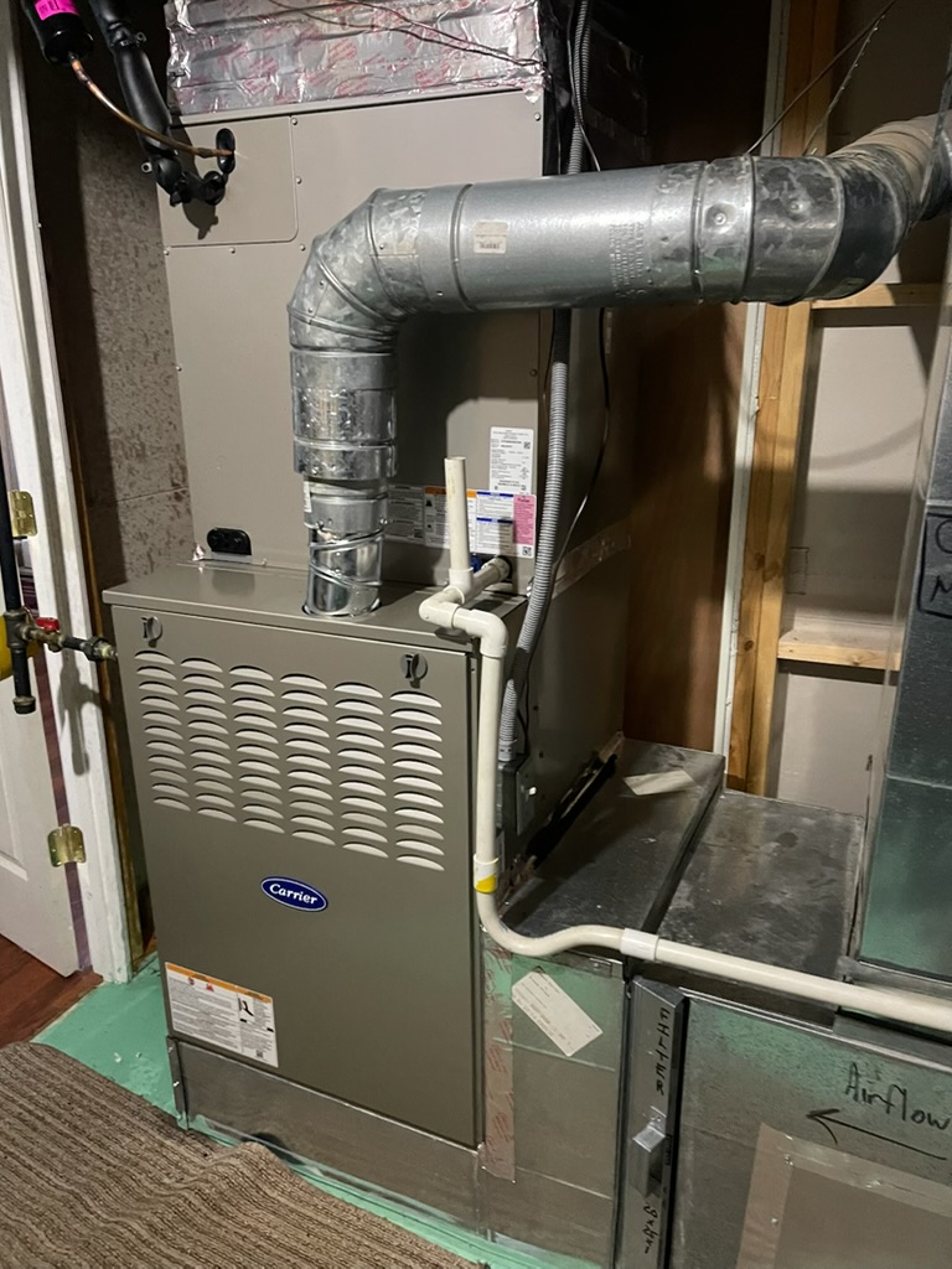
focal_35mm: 25
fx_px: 917
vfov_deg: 69.4
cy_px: 634
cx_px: 476
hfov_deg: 54.9
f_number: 1.6
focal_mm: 5.1
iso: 640
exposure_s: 1/31
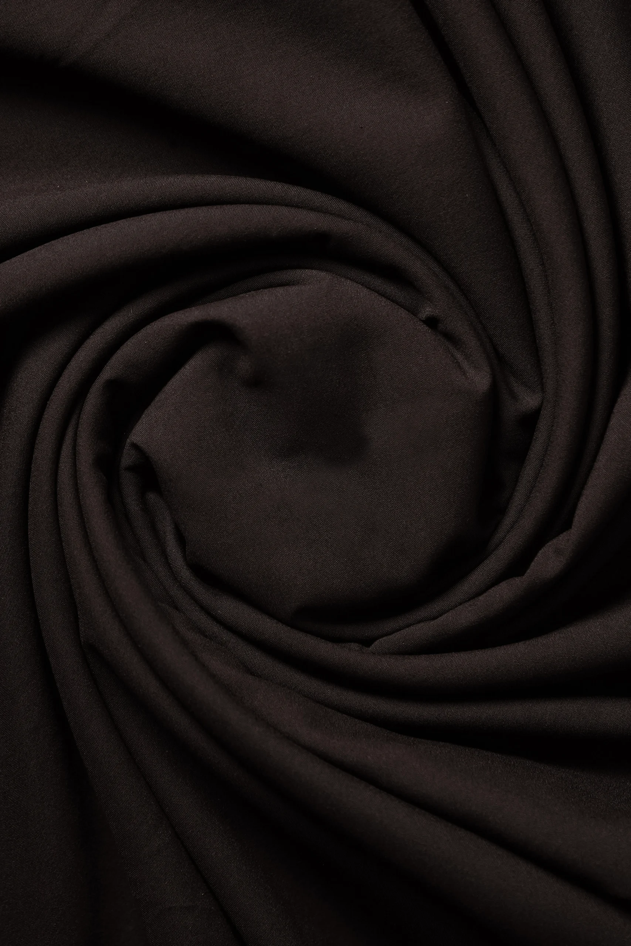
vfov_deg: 38.2
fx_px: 1367
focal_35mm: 52
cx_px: 316
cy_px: 473
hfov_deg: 26.0
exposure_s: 1/100
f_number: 2.8
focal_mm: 35
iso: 1000
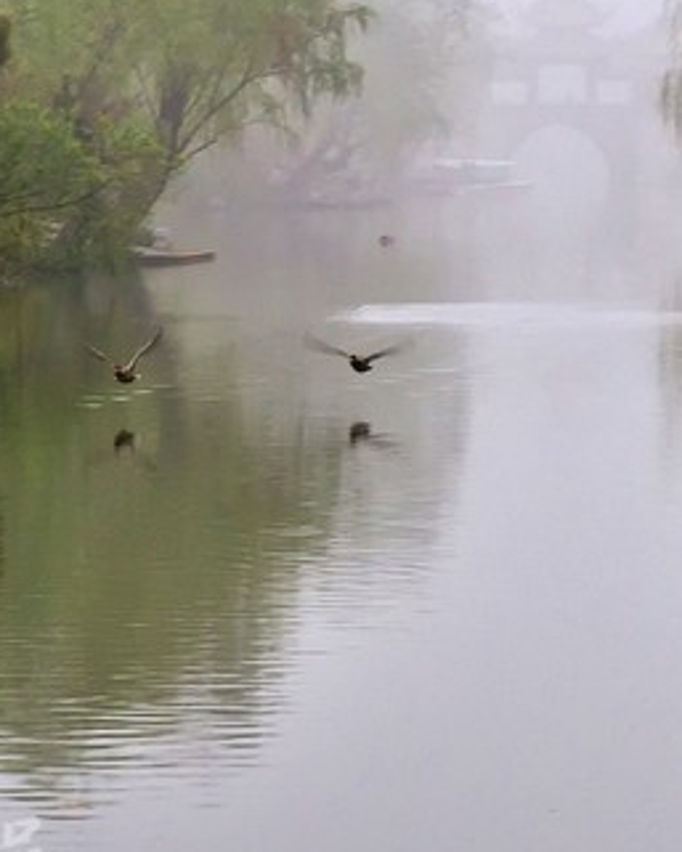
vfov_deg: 8.5
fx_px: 5754
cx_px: 624
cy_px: 264
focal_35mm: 228
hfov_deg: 6.8
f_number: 7.1
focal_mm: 65
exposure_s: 1/60
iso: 200
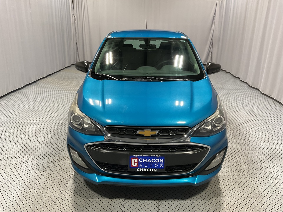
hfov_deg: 61.7
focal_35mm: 29
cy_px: 106
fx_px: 237
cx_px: 142
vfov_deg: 48.2
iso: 64
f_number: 1.8
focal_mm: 3
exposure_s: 1/60
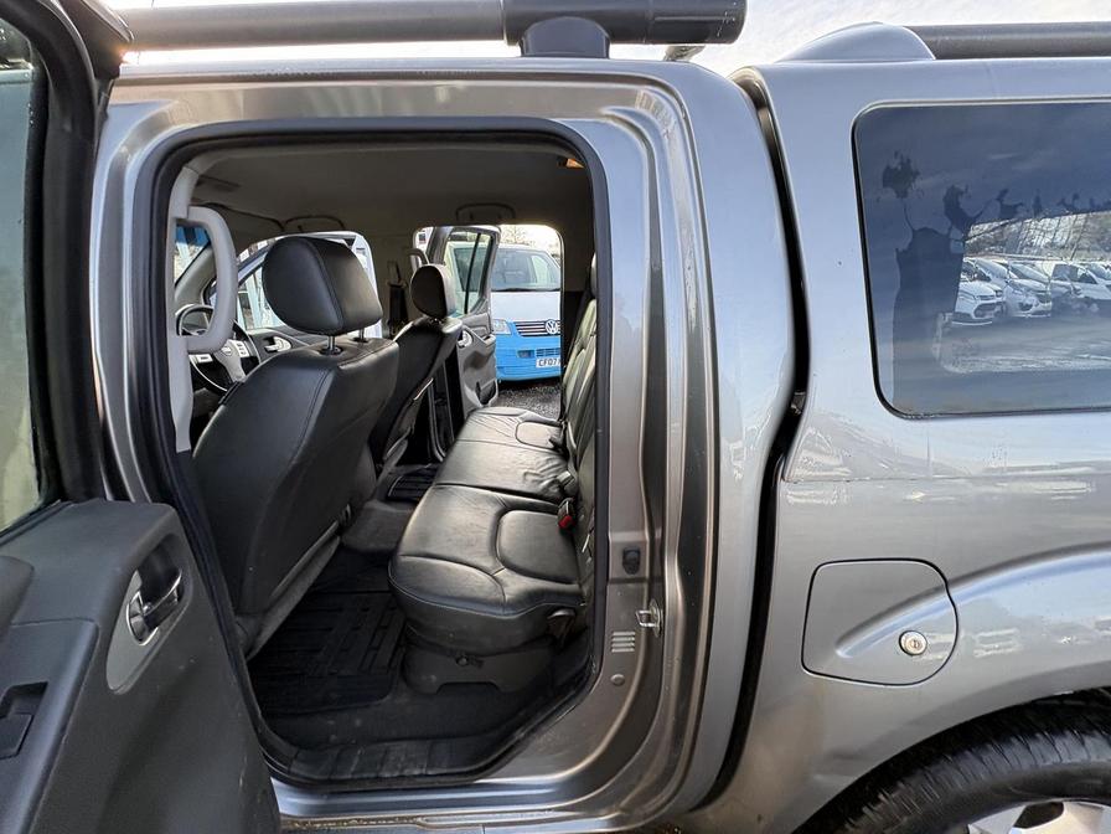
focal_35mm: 14
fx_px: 449
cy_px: 417
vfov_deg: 85.7
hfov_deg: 102.1
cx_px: 556
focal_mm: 2.22
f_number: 2.2
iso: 50
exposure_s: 1/99
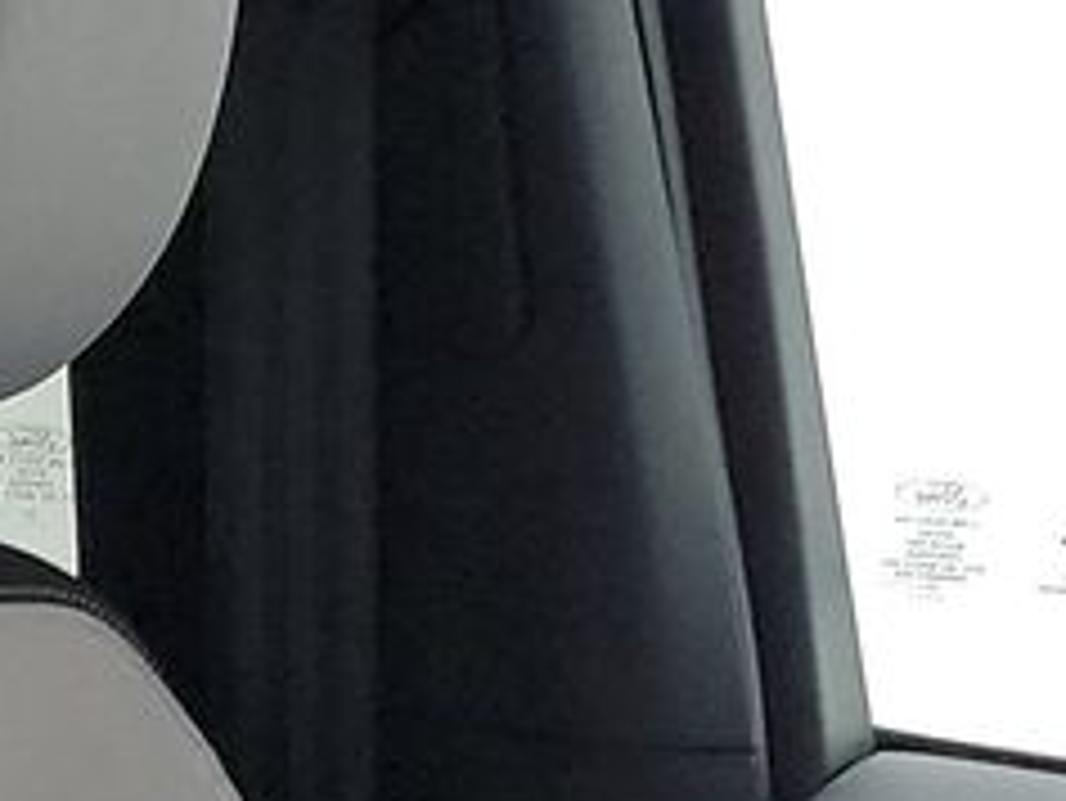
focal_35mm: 162
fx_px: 4991
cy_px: 1260
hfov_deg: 11.5
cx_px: -724
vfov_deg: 8.9
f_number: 1.8
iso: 1065
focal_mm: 6.7
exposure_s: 1/59
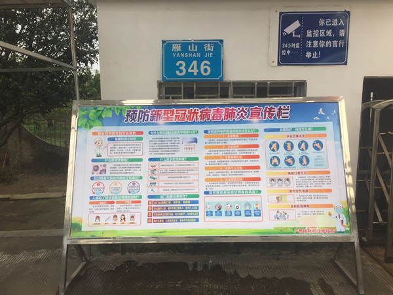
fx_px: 329
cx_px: 196
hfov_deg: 61.7
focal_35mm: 29
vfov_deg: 48.2
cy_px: 148
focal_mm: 4.15
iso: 32
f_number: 2.2
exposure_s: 1/648
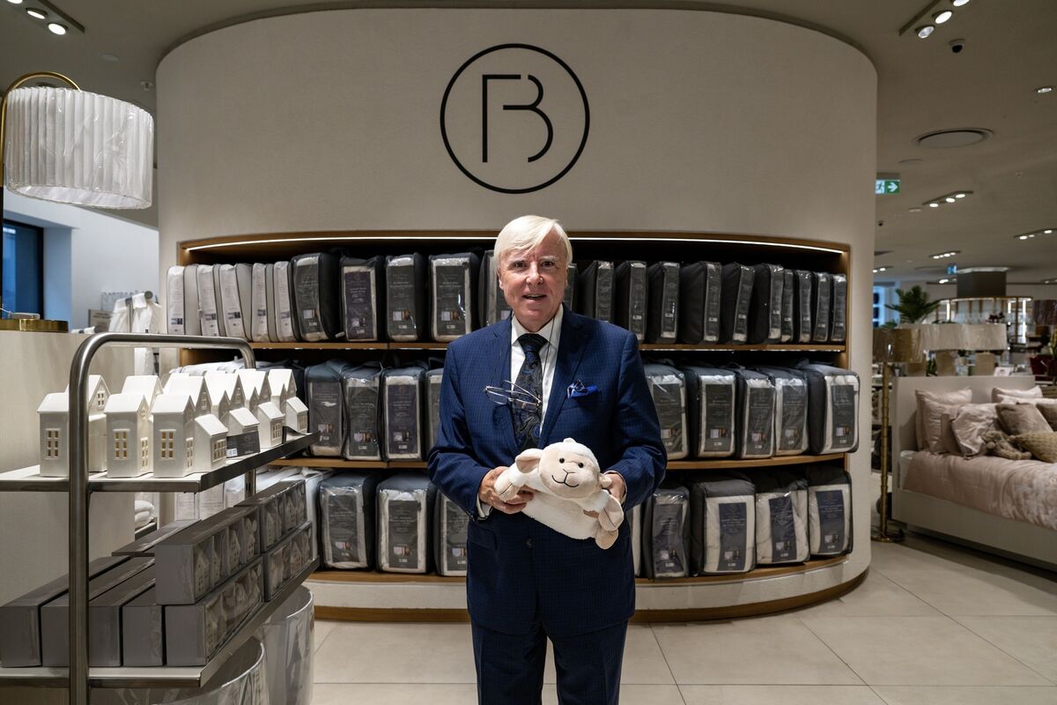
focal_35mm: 24
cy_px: 352
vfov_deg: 53.1
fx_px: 705
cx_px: 528
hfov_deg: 73.7
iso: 320
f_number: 4.5
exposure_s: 1/160
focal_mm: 24
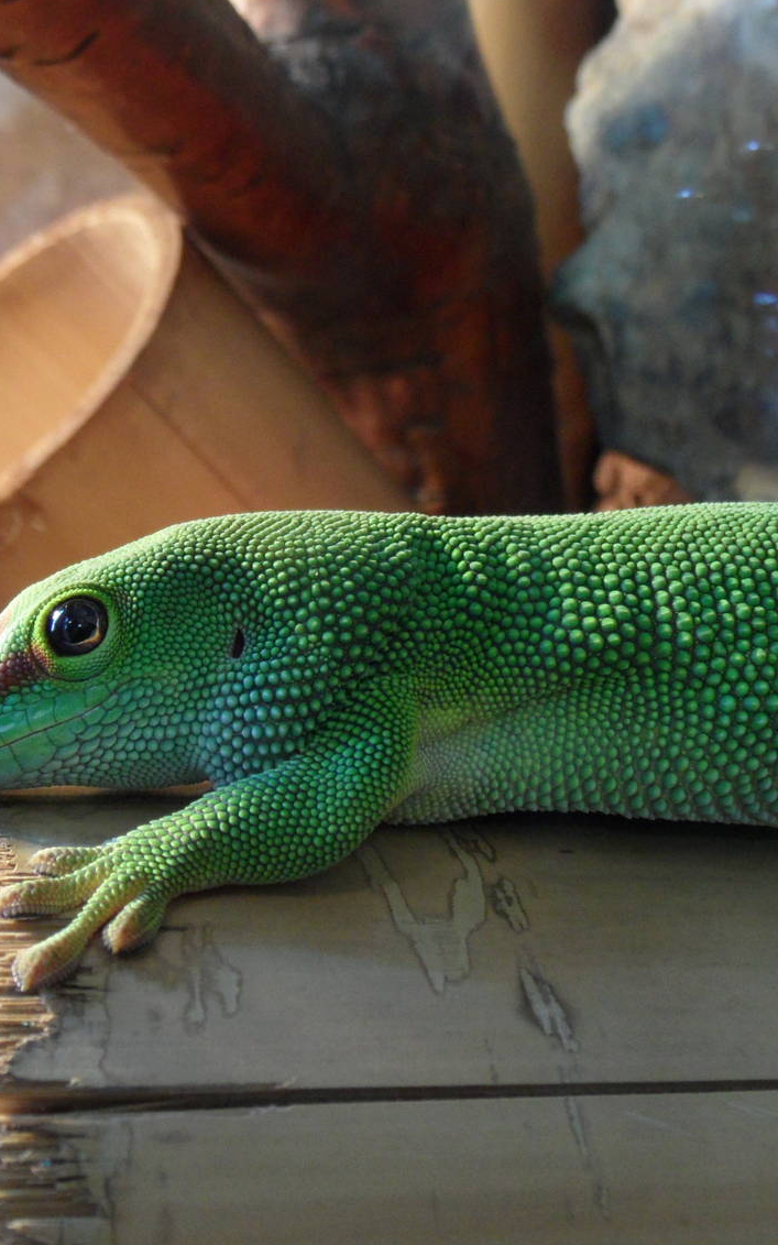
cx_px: 303
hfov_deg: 26.8
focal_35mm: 48
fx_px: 1628
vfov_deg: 41.8
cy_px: 631
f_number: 3.4
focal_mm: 5.3
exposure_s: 1/6
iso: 200
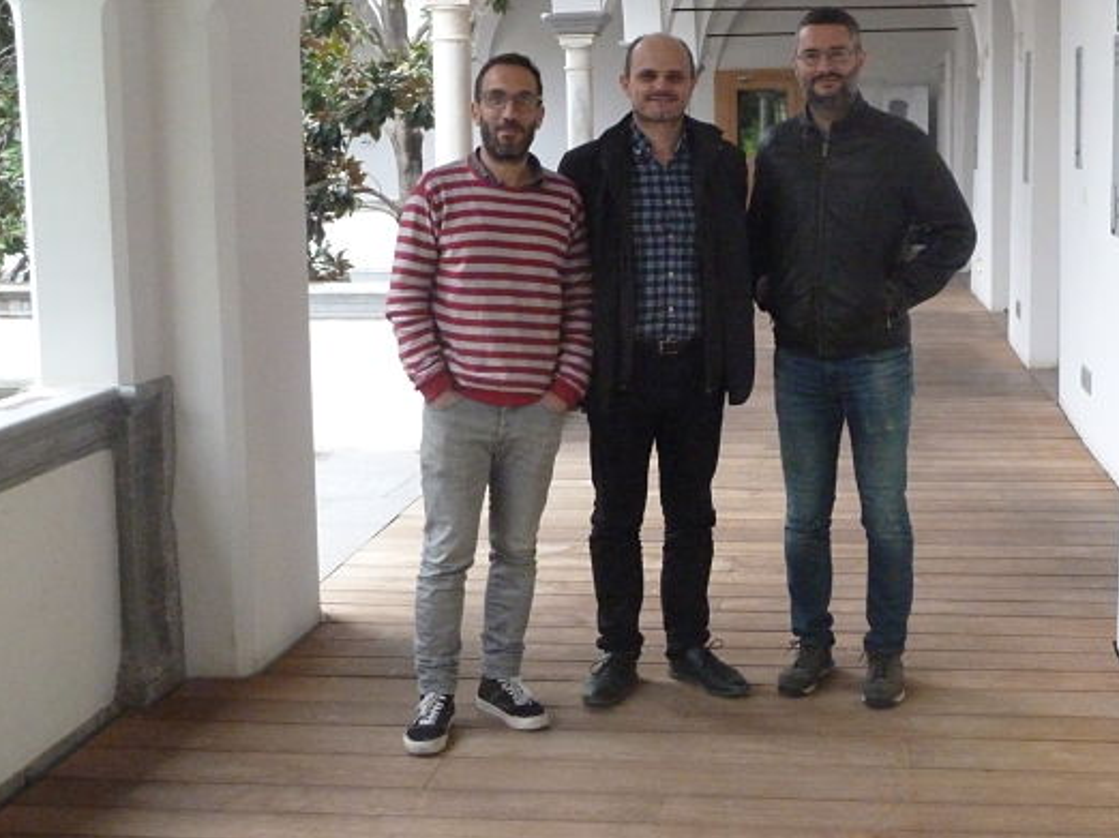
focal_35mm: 51
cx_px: 670
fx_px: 1648
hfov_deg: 37.4
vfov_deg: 28.5
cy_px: 327
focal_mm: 6.5
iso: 800
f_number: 3.6
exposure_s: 1/40
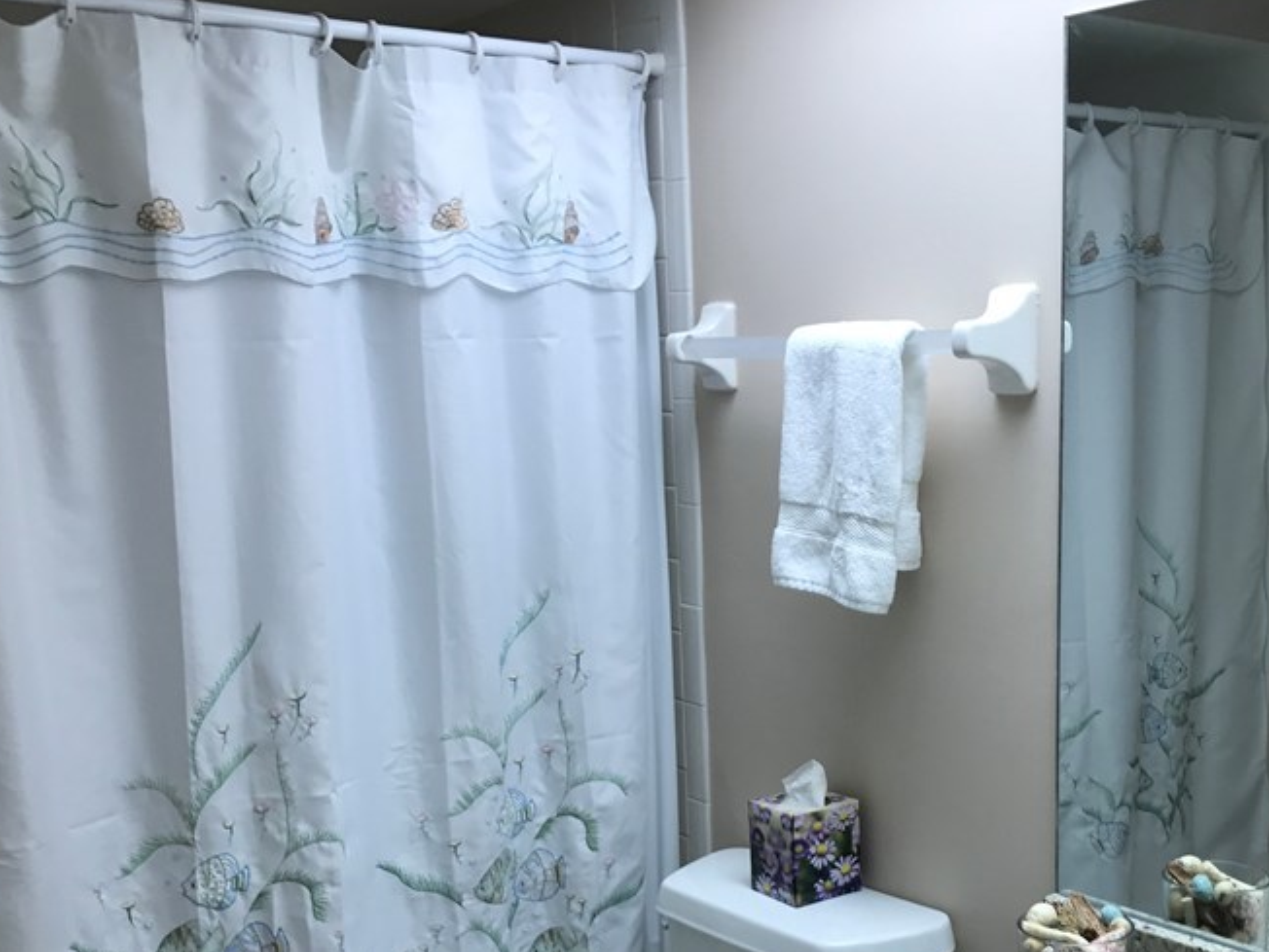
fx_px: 1613
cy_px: 697
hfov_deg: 42.5
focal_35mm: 44
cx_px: 812
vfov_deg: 32.3
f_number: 1.8
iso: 25
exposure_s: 1/60
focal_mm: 3.99
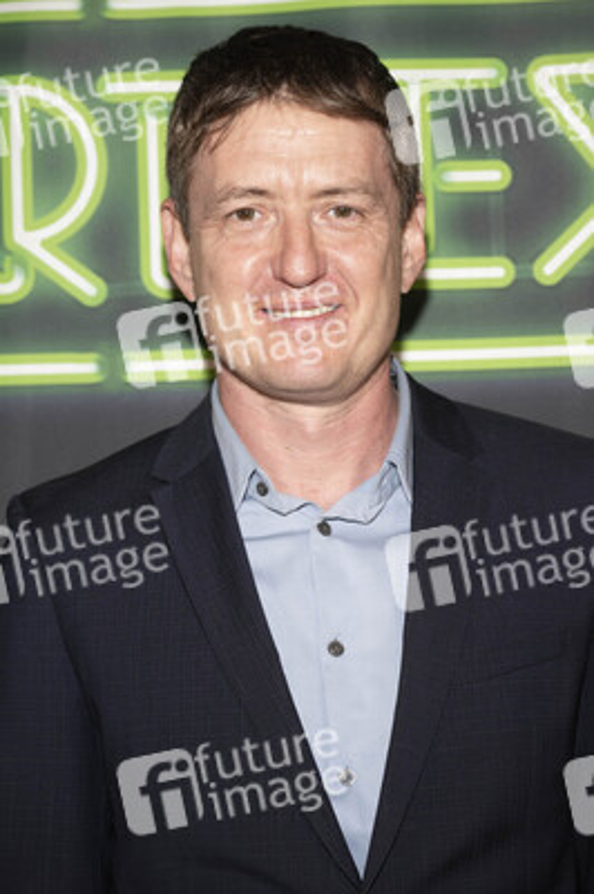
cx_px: 297
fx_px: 2182
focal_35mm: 88
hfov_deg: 15.5
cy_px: 447
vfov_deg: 23.1
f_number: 5.6
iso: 800
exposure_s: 1/200
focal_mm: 88
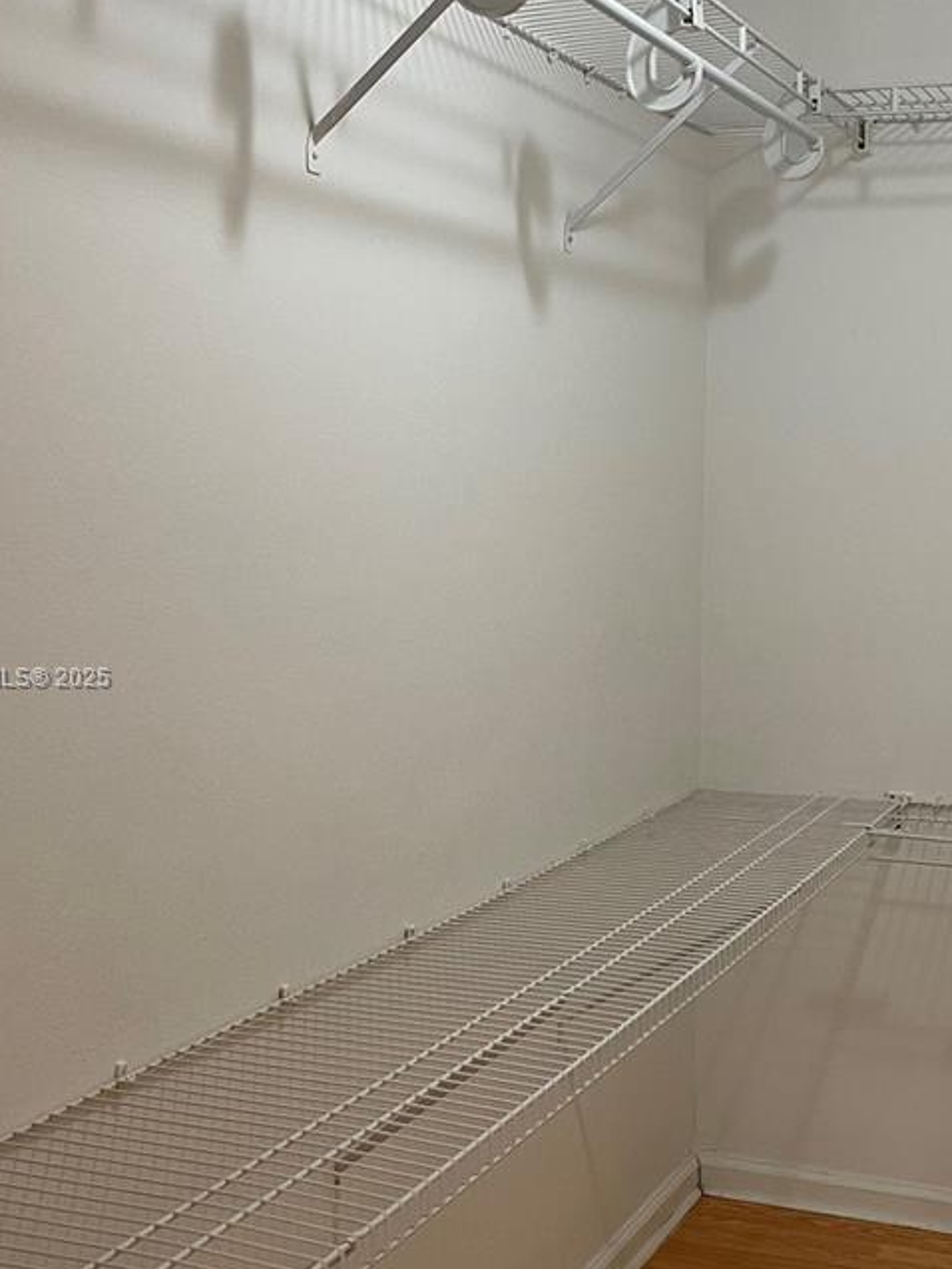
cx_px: 641
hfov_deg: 29.5
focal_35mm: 49
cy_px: 679
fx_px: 1796
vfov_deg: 38.9
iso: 100
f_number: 1.6
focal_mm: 5.1
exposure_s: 1/60
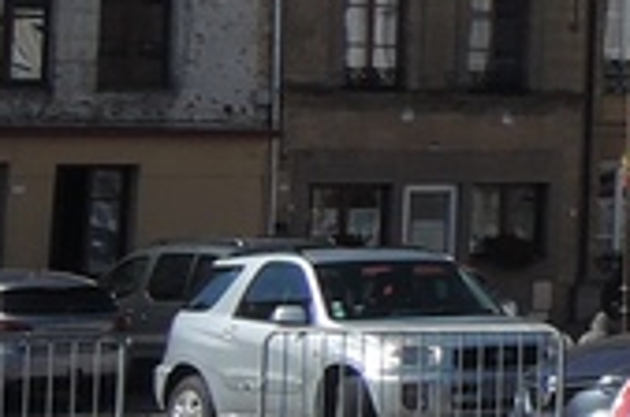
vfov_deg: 9.1
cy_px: -119
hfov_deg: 11.0
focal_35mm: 148
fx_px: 2585
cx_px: 1651
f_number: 2.8
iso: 80
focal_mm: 5.1
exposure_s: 1/250
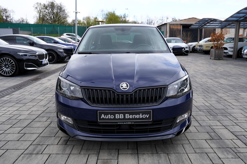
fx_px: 206
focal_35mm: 30
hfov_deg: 61.9
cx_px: 124
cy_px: 82
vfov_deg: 43.6
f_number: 5.6
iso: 100
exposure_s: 1/125
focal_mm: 30
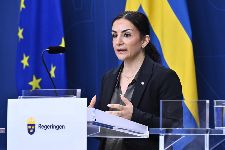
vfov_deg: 8.1
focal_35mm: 170
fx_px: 1062
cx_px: 112
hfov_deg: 12.1
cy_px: 75
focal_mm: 170
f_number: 5.6
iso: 2500
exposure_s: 1/250
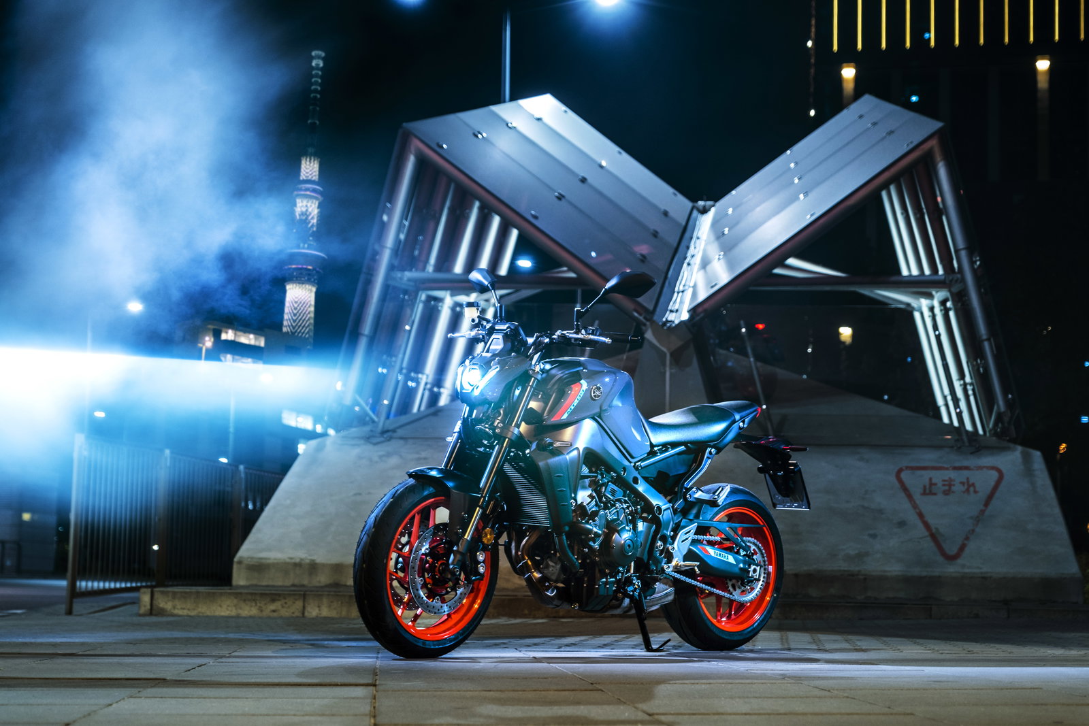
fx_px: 1755
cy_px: 363
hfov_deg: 34.5
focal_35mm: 58
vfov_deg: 23.4
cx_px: 544
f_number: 3.2
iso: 160
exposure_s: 1/4
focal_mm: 38.8
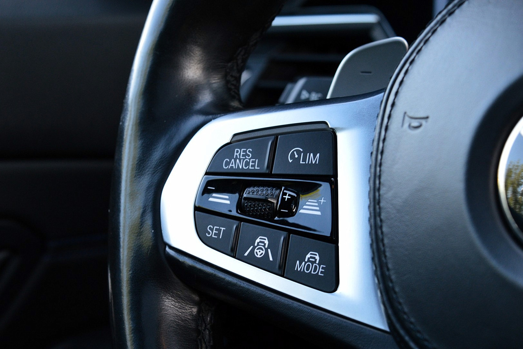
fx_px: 1198
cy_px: 174
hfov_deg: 24.6
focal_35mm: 82
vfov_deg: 16.6
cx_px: 262
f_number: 8
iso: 800
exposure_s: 1/60
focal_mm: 55
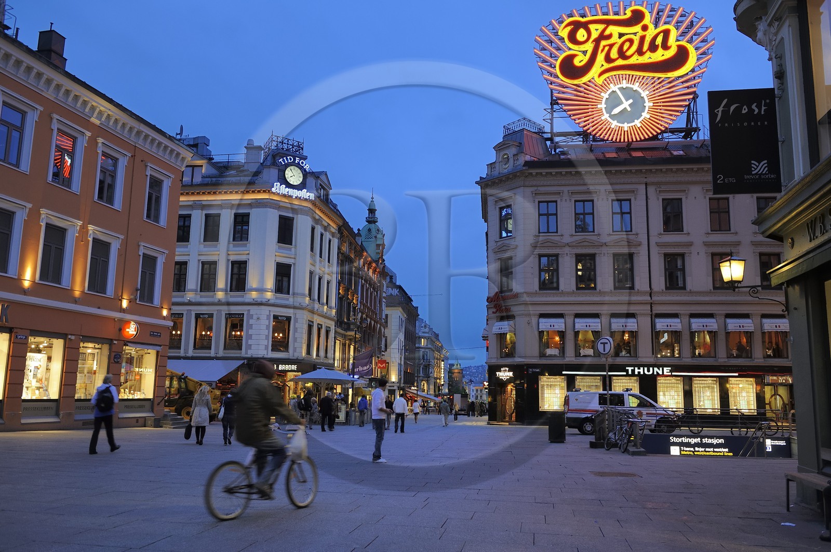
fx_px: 669
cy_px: 276
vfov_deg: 44.9
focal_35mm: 29
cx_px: 416
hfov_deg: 63.7
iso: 800
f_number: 4.5
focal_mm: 29
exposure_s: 1/20
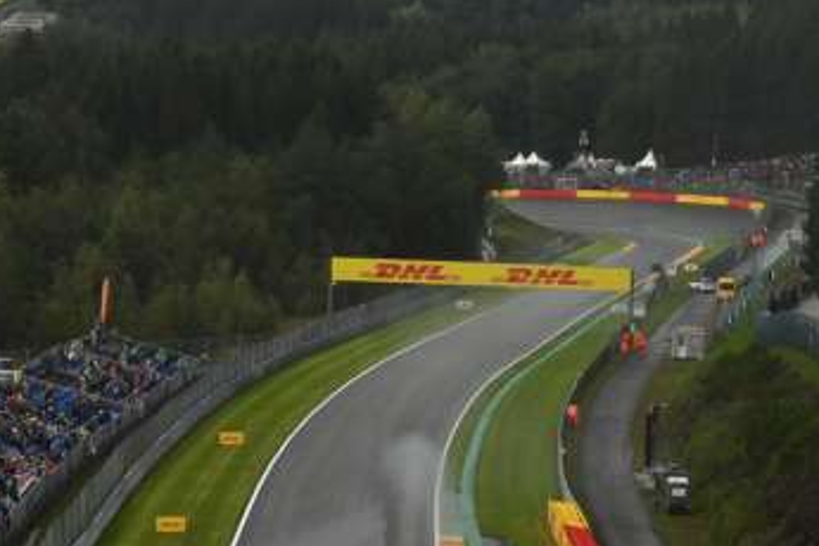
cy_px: 247
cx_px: 273
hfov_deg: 13.1
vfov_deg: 8.8
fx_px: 3549
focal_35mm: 156
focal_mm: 70
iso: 160
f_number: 4
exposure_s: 1/5000
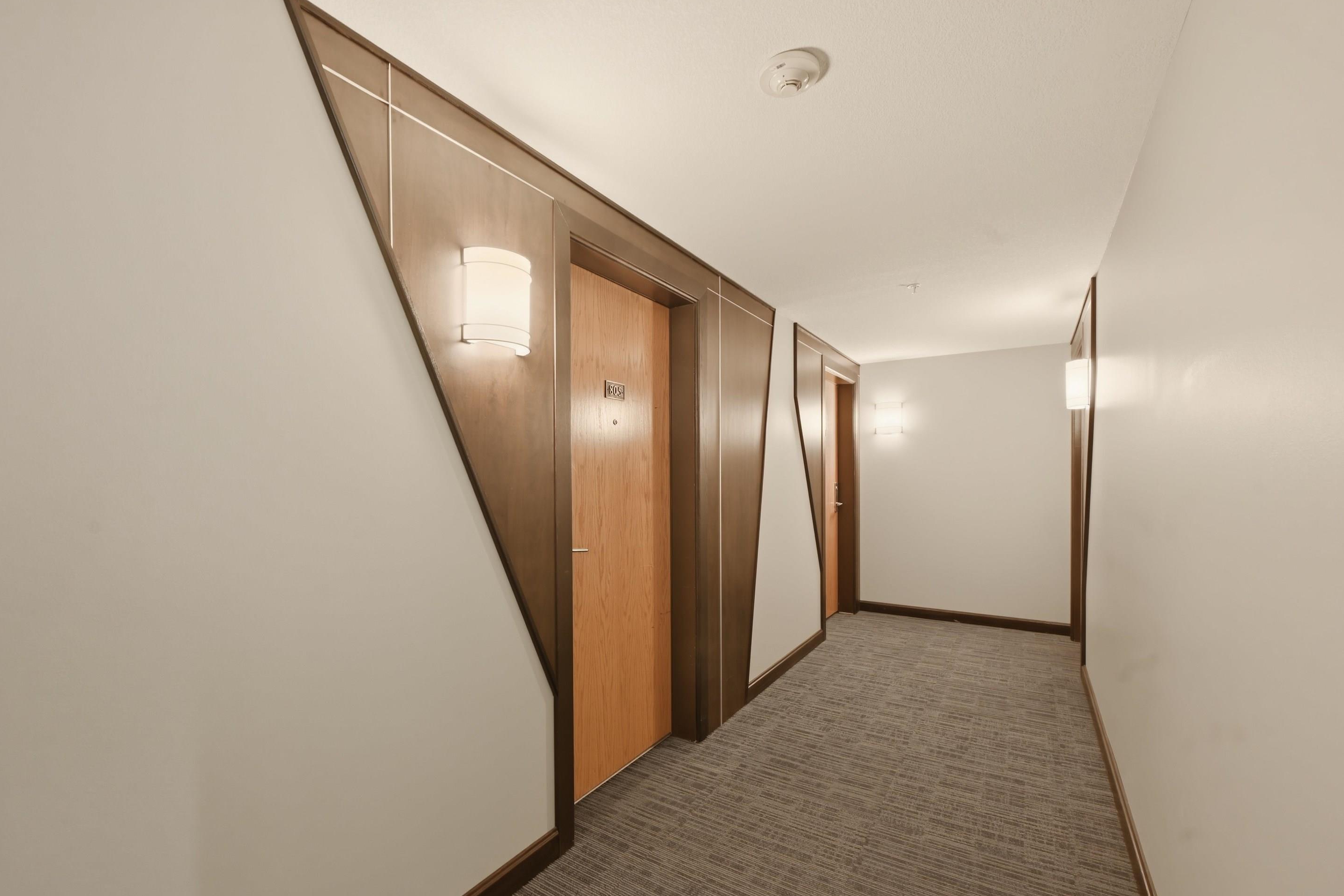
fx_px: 560
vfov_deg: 77.3
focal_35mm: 15
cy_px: 474
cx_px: 659
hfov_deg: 100.4
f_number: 8
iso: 100
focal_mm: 14
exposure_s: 1
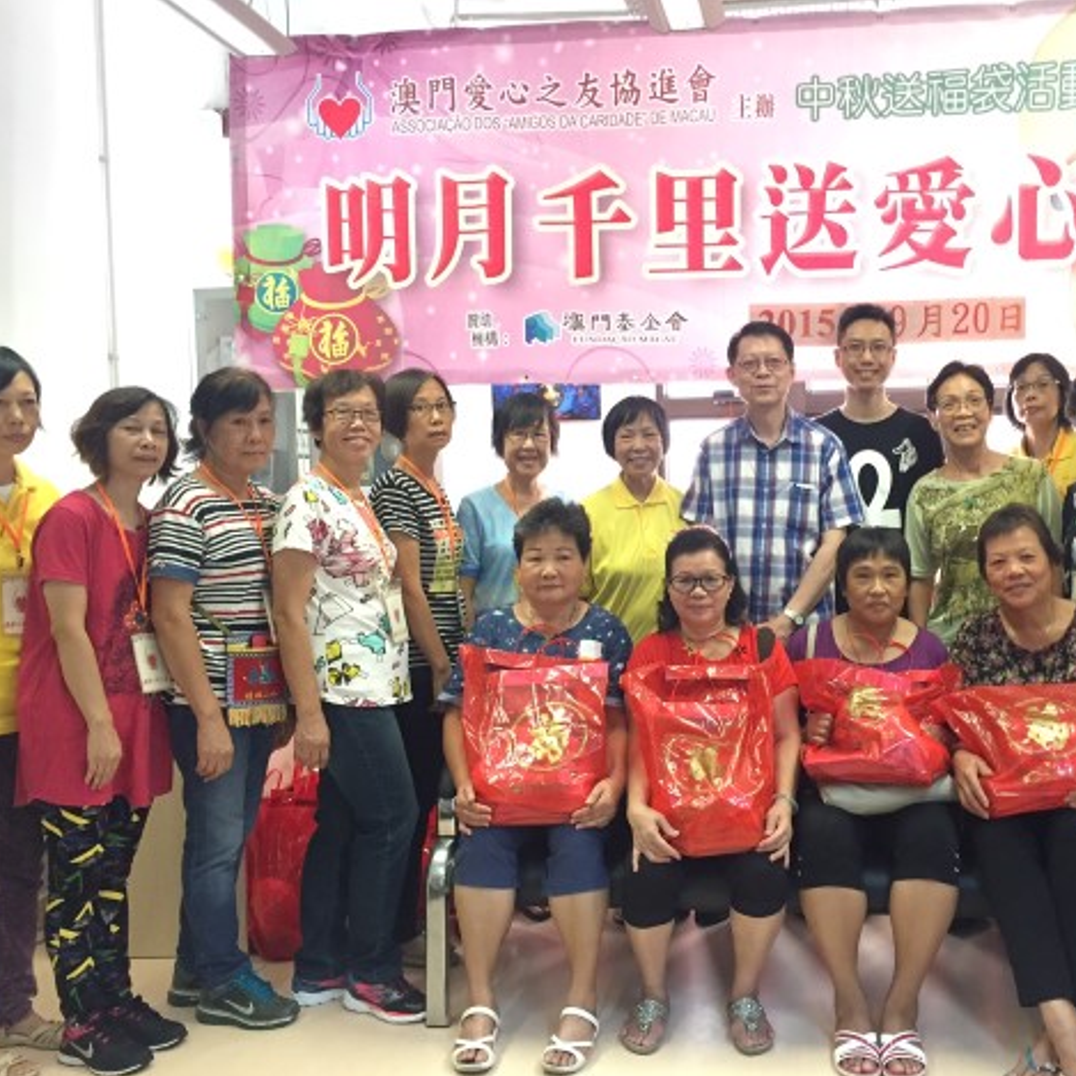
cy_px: 548
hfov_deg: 46.8
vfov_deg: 47.2
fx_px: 1231
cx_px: 670
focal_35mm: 35
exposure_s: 1/33
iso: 320
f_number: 2.2
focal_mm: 4.15
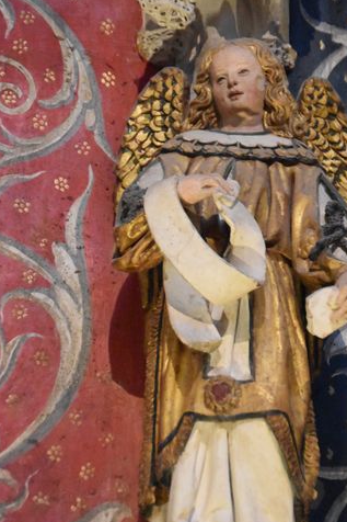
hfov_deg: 6.5
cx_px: 246
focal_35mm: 210
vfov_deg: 9.8
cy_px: 291
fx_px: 3034
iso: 10000
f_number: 4.5
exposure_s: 1/125
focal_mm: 95
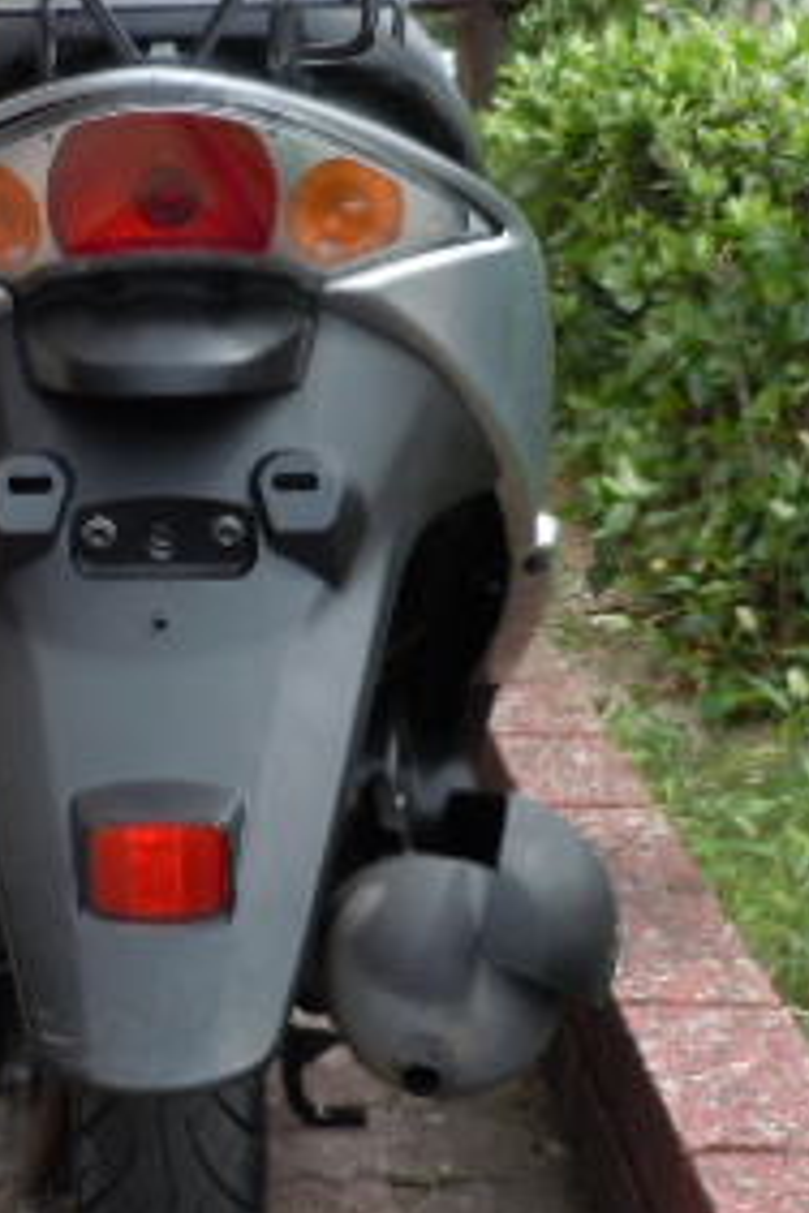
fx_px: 2225
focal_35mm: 66
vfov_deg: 30.5
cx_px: 82
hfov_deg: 20.2
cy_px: 581
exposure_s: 1/200
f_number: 3.7
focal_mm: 5
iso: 100
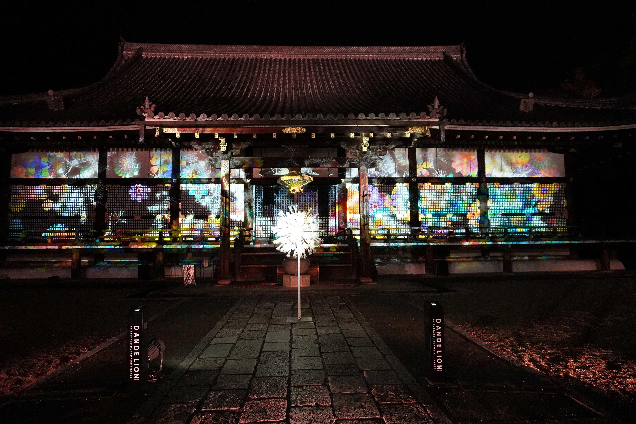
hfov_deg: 73.7
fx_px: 424
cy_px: 212
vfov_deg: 53.1
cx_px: 318
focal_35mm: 24
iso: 6400
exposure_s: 1/50
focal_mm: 16
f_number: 3.5
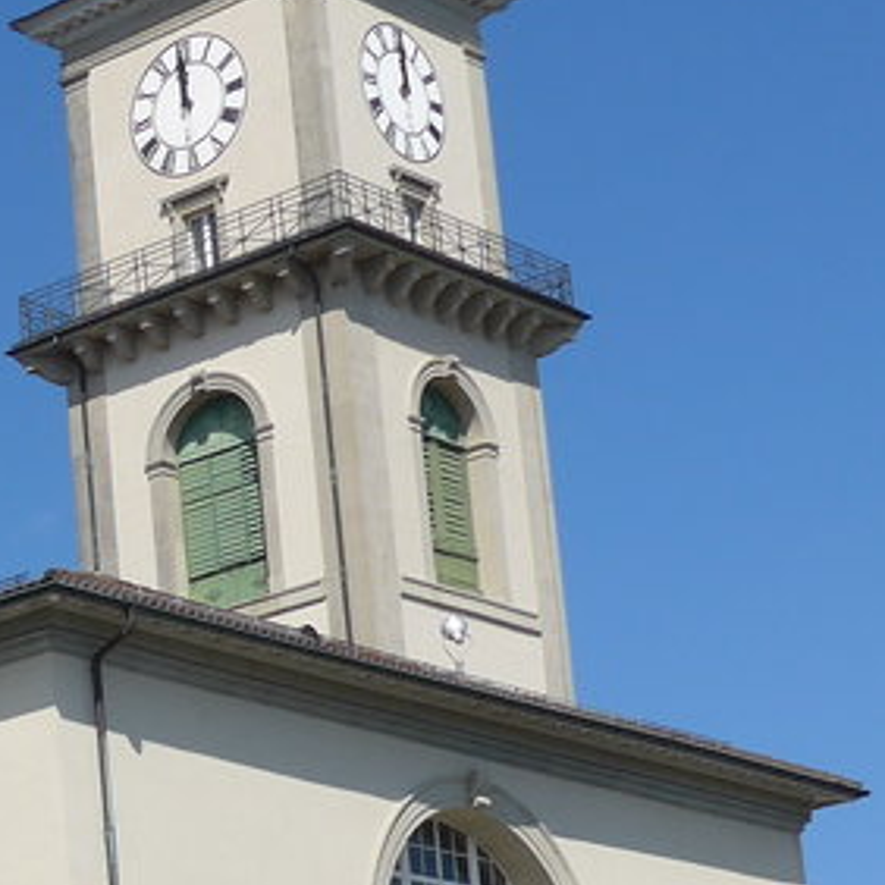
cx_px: -559
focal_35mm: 128
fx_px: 3702
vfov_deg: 13.4
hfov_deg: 12.7
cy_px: 916
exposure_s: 1/1600
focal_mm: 7
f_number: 3.2
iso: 80
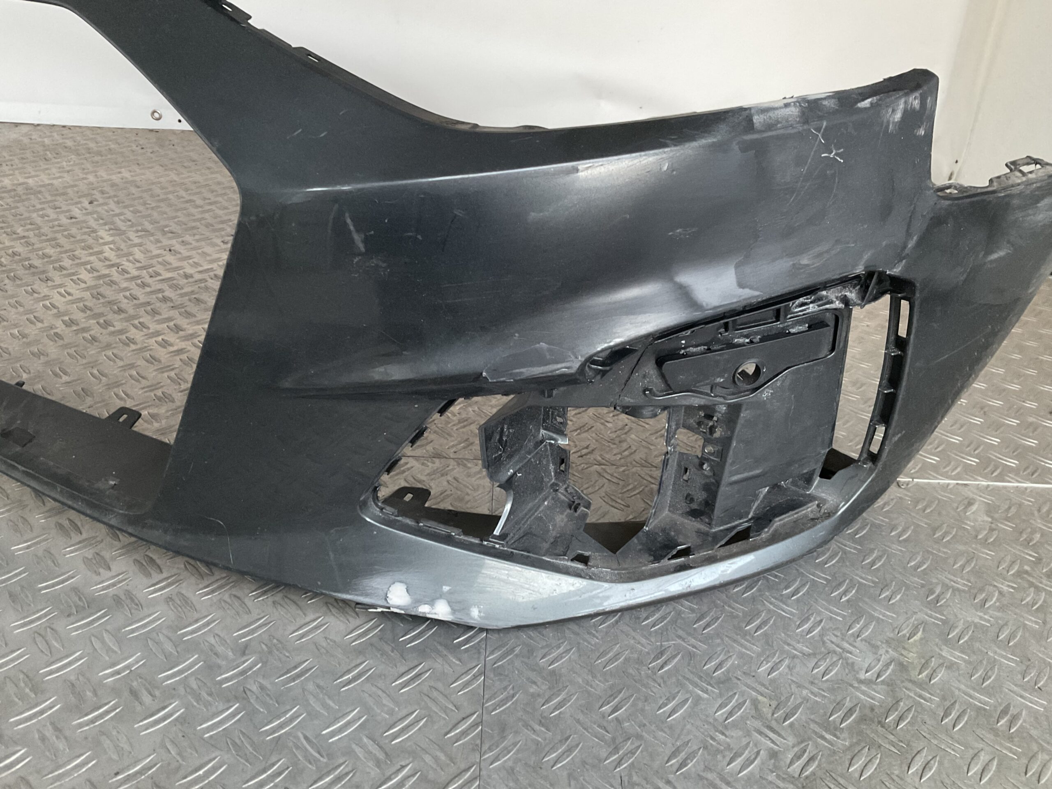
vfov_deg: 48.2
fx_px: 881
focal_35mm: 29
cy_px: 394
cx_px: 526
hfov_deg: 61.7
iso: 250
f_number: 1.8
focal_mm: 3
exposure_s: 1/25
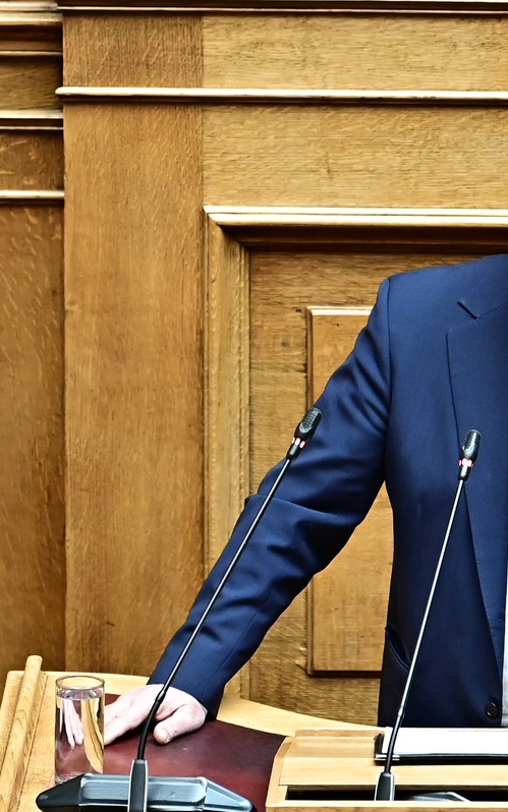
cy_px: 406
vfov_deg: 4.6
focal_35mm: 460
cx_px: 551
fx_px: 10186
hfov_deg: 2.9
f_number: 3.2
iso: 1600
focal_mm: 200
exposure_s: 1/500
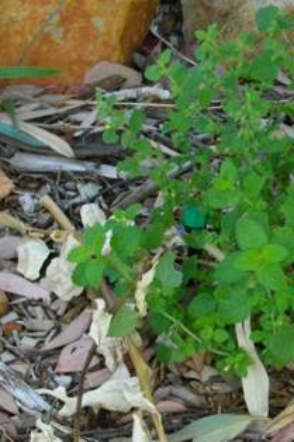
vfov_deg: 19.3
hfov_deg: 12.7
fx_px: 1300
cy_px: 263
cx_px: 317
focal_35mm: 106
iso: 279
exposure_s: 1/50
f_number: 3.2
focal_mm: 7.1
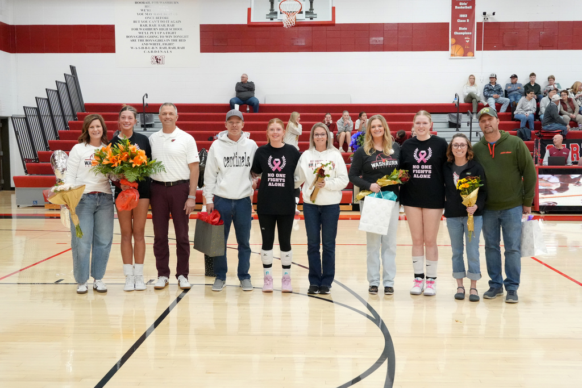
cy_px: 194
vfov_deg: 34.2
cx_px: 291
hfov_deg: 49.5
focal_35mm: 39
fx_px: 631
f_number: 5.6
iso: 6400
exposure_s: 1/320
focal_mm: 26
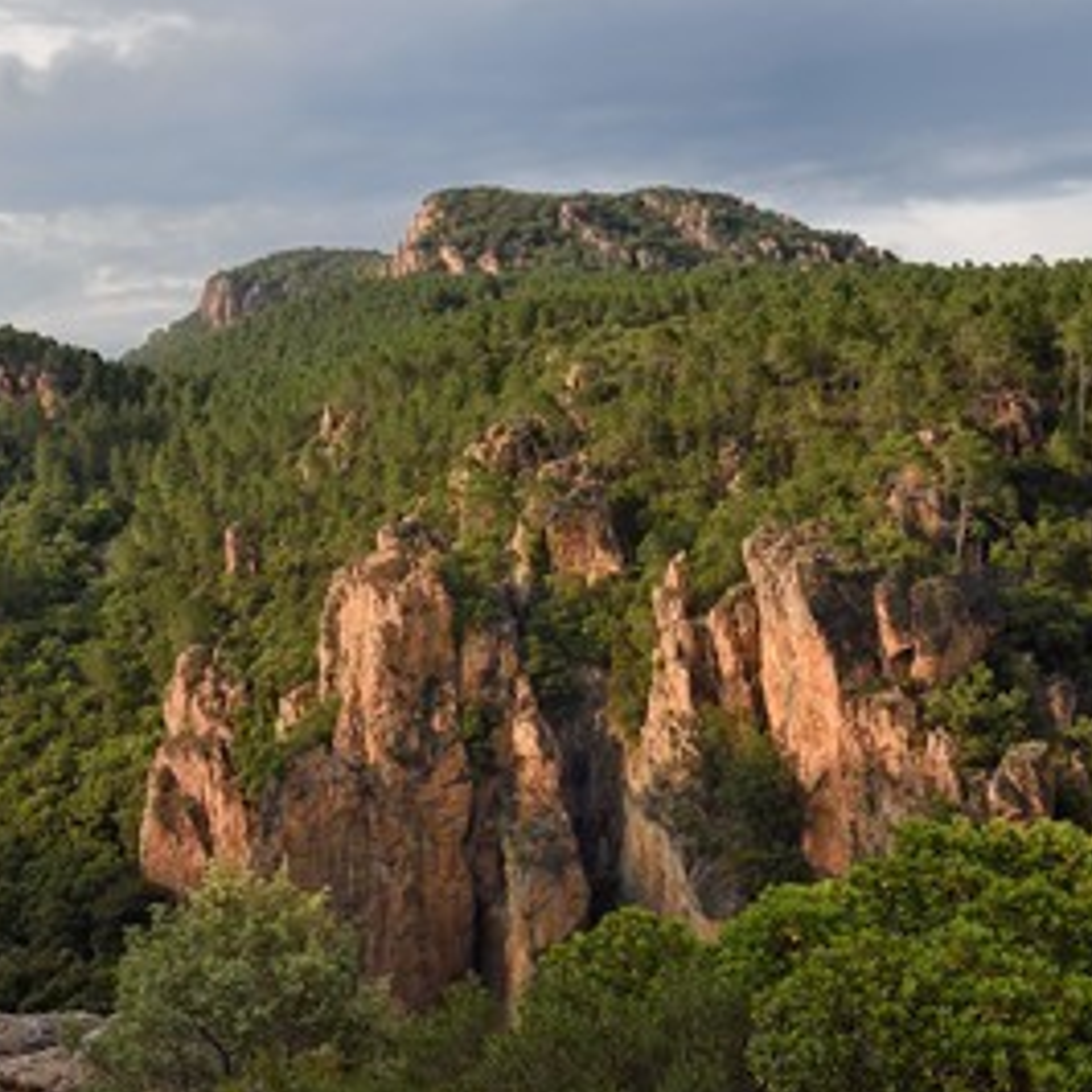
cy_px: 558
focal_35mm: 51
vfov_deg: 33.4
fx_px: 1820
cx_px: 351
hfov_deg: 33.1
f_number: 13
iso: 400
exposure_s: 1/200
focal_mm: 38
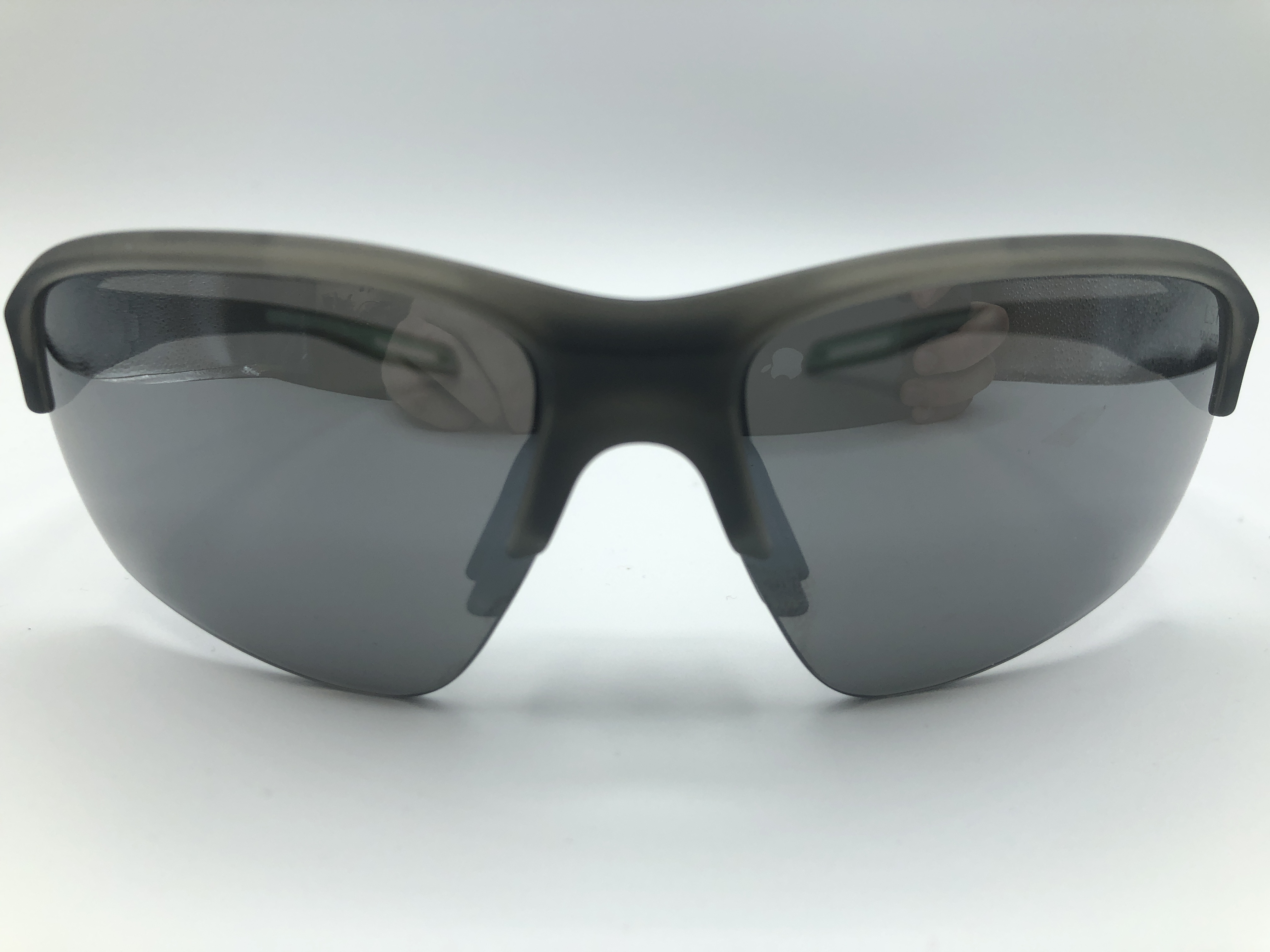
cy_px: 476
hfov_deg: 63.4
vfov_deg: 49.7
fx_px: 1027
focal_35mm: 28
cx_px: 635
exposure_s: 1/510
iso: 32
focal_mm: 4
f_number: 1.8
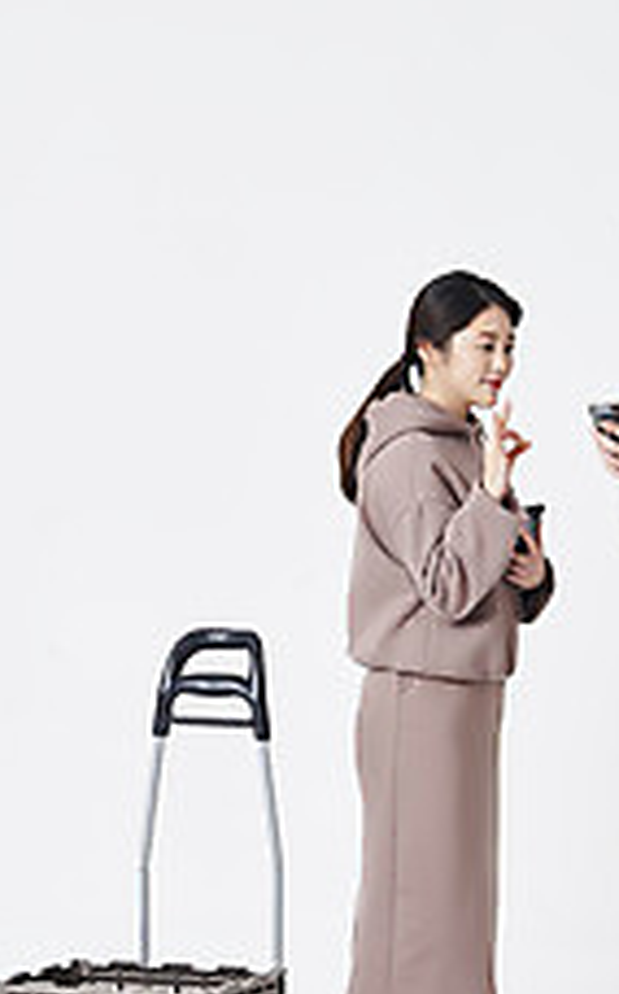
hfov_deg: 11.7
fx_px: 3004
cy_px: 558
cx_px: 525
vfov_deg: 18.8
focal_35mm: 111
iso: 100
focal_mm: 62
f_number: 13
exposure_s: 1/125
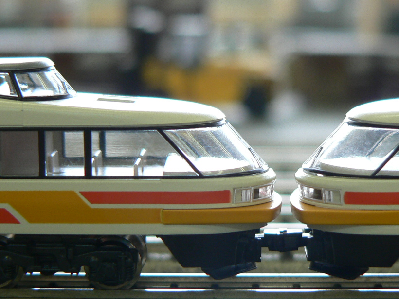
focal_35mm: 128
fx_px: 1475
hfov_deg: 15.4
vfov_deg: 11.6
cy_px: 180
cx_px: 280
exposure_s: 1/30
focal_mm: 13.7
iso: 100
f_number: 2.8
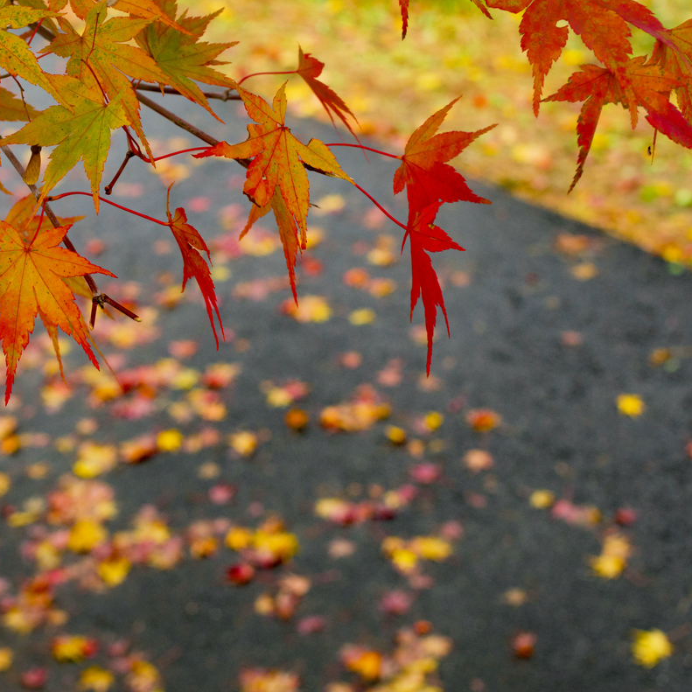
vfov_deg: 25.5
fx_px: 1530
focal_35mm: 68
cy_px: 348
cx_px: 182
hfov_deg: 25.2
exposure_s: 1/50
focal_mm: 35
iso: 800
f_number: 8
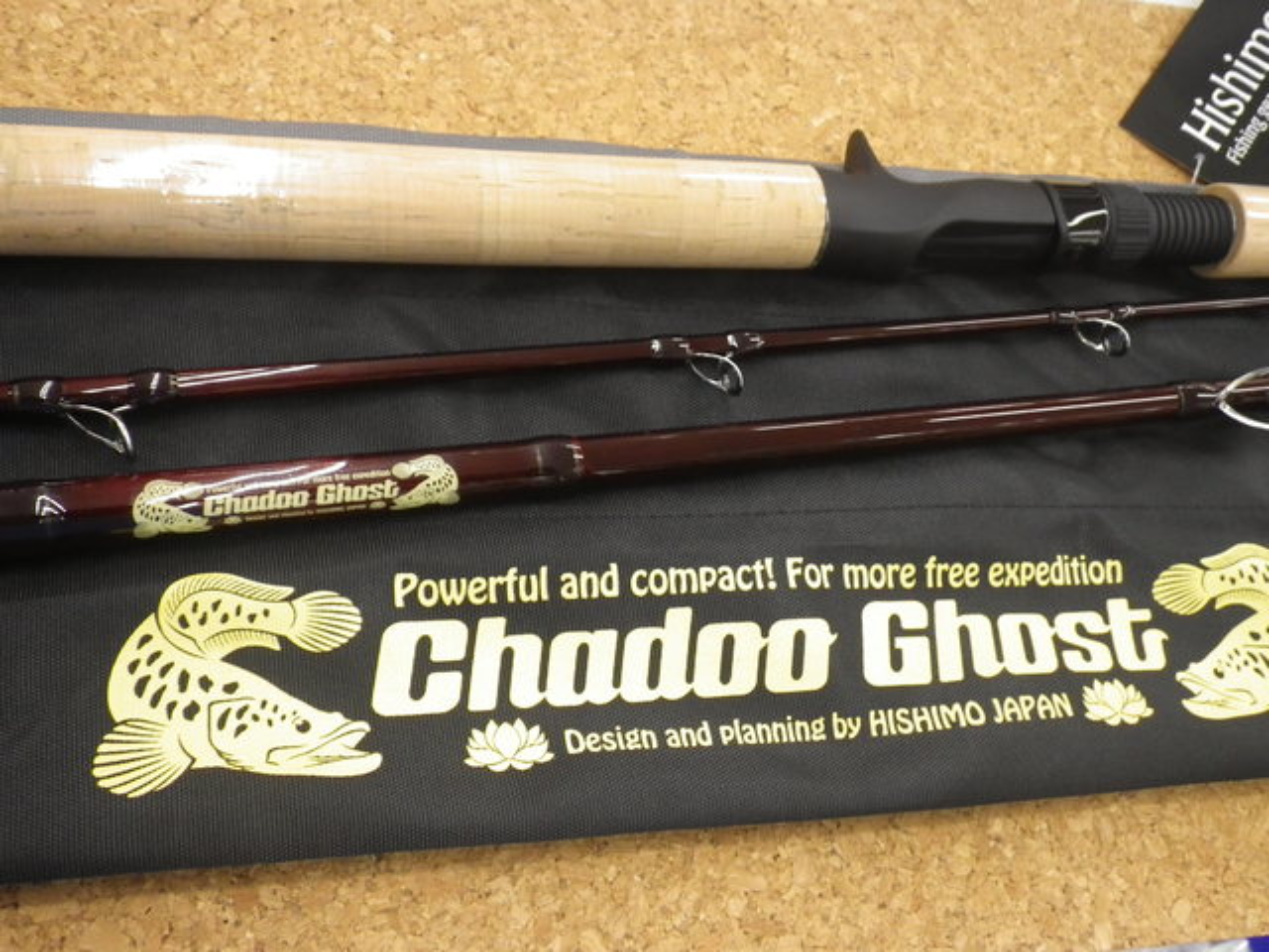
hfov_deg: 54.0
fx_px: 1246
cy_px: 476
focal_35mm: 34
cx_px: 634
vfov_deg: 41.8
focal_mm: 6.1
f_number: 3.8
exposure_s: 1/50
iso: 400
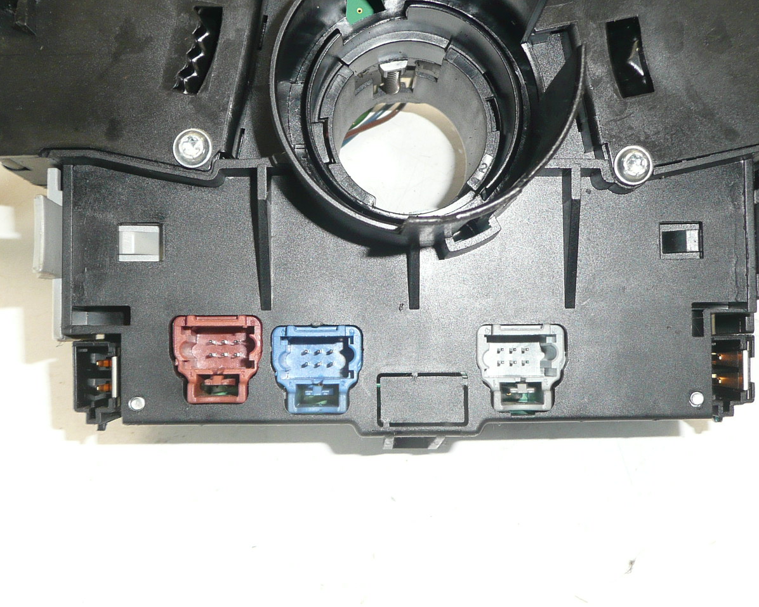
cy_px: 304
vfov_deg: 32.1
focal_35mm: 47
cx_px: 401
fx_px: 1056
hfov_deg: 39.5
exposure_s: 1/50
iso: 100
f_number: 3.4
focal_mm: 4.9
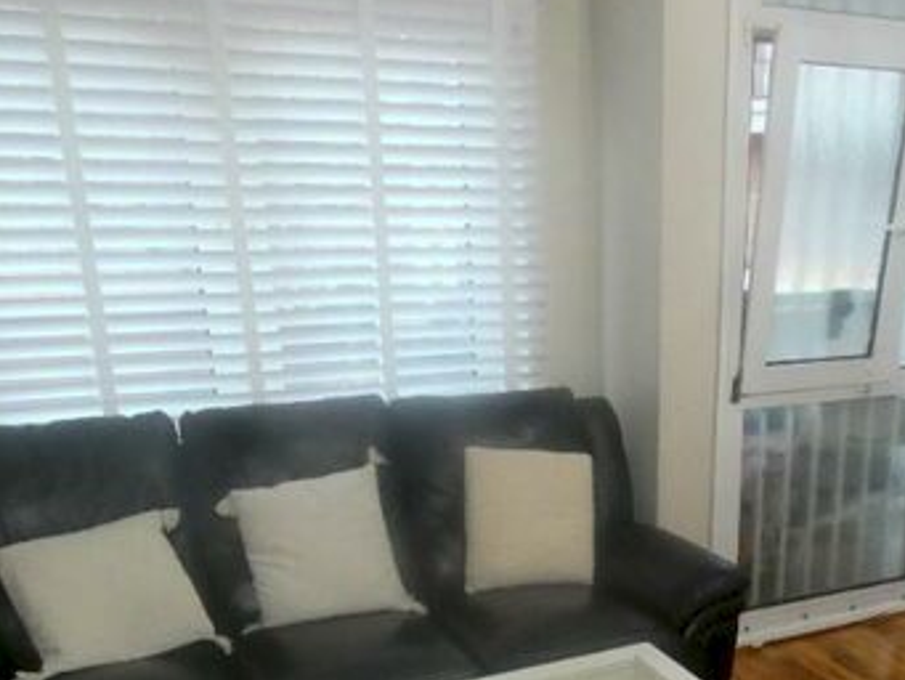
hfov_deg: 44.3
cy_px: 623
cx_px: 671
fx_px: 1072
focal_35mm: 41
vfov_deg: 33.2
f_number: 2.8
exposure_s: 1/60
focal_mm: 3.6
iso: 640
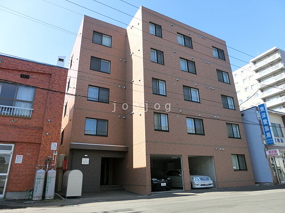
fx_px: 198
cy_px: 106
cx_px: 142
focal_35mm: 24
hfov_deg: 71.6
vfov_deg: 56.8
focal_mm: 4.24
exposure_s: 1/1000
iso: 125
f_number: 3
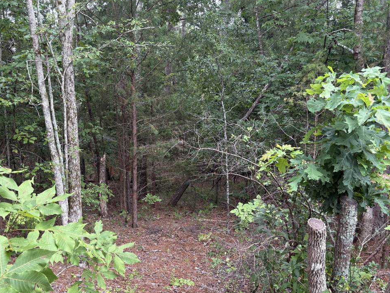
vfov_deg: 40.4
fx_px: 394
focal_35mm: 35
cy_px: 185
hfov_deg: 52.5
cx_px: 169
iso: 40
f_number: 1.6
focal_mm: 5.96
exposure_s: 1/122
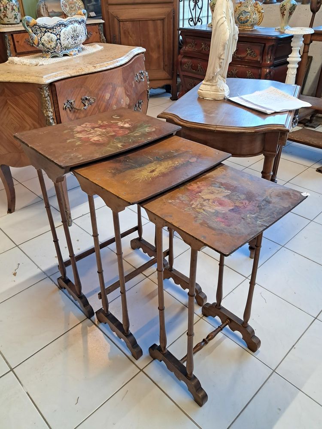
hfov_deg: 51.4
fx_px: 335
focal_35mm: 27
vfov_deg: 65.3
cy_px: 214
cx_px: 161
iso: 250
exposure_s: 1/50
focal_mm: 4
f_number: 1.8
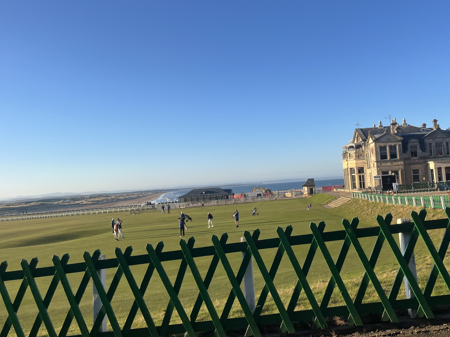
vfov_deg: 48.2
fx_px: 377
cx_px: 247
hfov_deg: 61.5
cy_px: 161
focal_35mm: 29
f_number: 1.6
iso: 50
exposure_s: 1/2410
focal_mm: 5.1
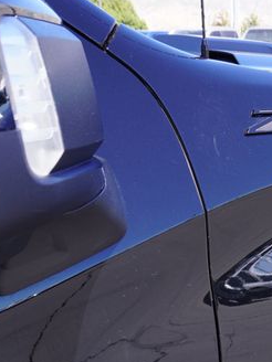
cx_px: 302
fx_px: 502
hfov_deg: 27.6
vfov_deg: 39.6
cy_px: 207
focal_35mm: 48
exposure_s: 1/100
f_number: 5.6
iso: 100
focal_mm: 17
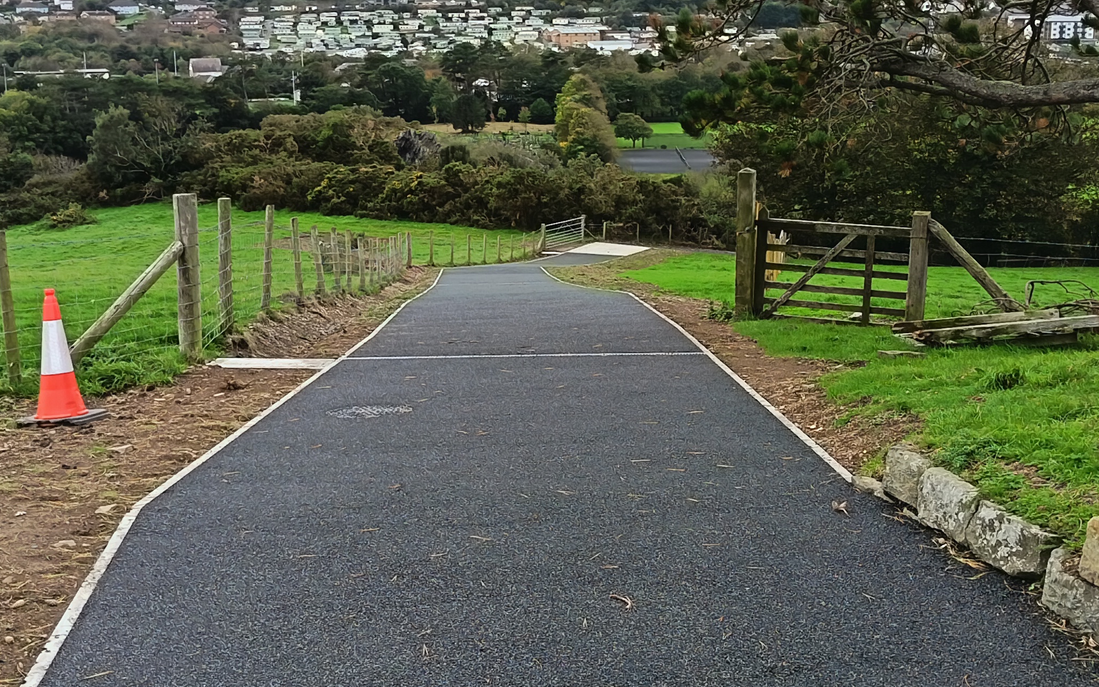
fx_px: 1498
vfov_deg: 25.8
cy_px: 288
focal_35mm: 50
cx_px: 565
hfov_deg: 40.3
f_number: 1.75
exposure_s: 1/357
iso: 100
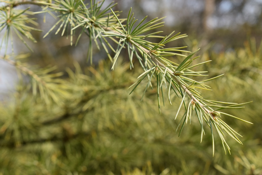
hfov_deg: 24.6
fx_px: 600
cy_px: 88
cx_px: 131
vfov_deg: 16.6
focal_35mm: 82
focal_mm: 55
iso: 200
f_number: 8
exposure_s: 1/320
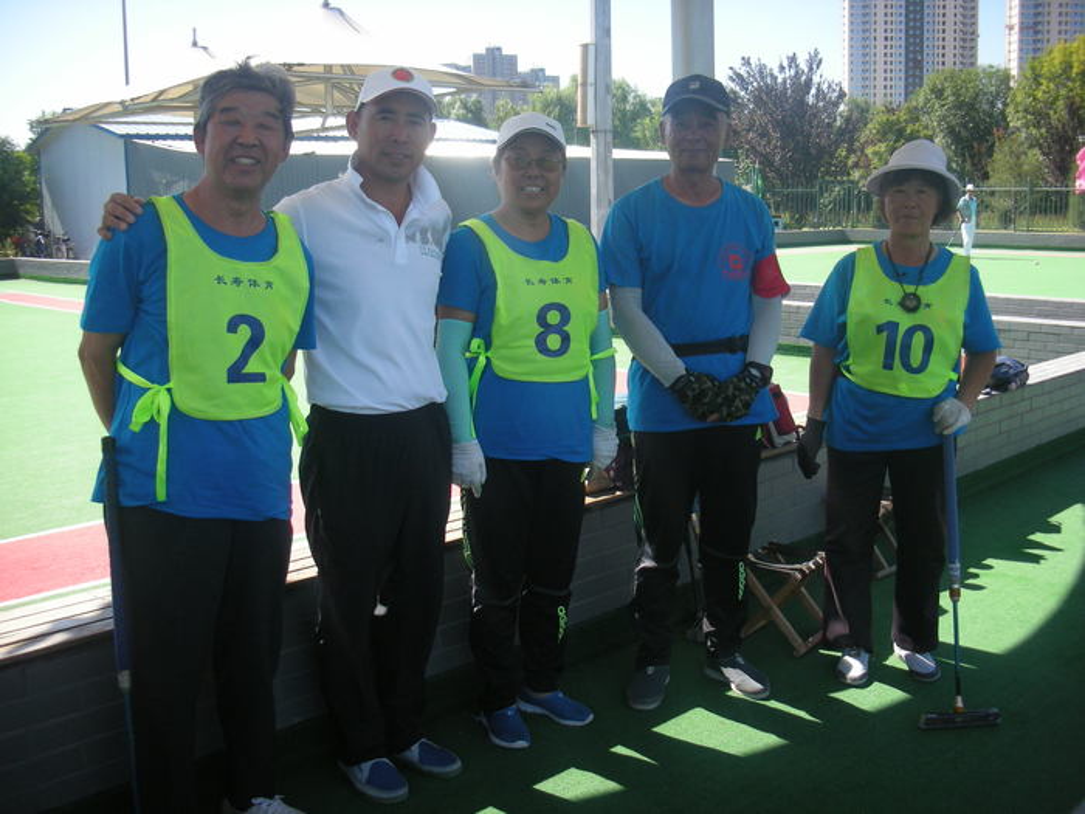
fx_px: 1097
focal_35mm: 35
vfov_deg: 40.7
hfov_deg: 52.6
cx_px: 542
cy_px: 407
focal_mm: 5.8
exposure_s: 1/310
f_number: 2.8
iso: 50
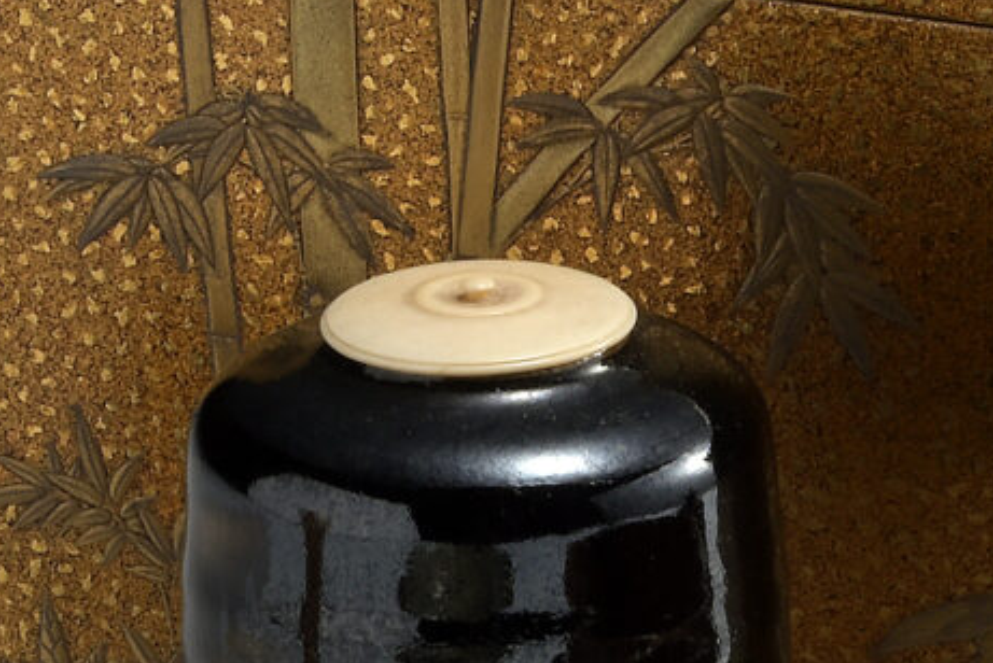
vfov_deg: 2.1
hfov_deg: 3.2
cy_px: 763
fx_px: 17774
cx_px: 797
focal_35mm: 644
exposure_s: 1/180
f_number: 27
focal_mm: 116
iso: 200
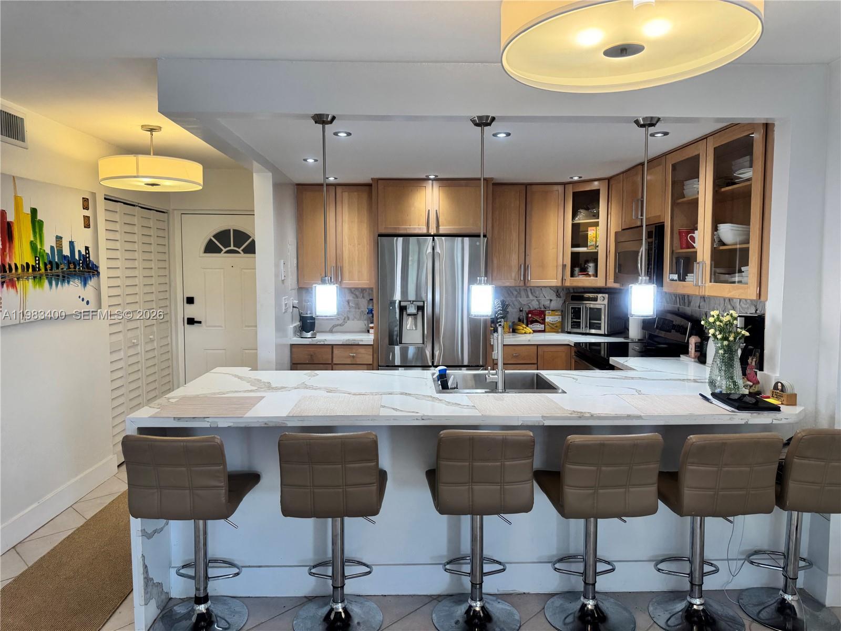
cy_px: 316
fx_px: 583
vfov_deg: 56.8
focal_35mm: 24
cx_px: 420
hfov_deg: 71.6
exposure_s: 1/120
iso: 64
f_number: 1.78
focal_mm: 6.76
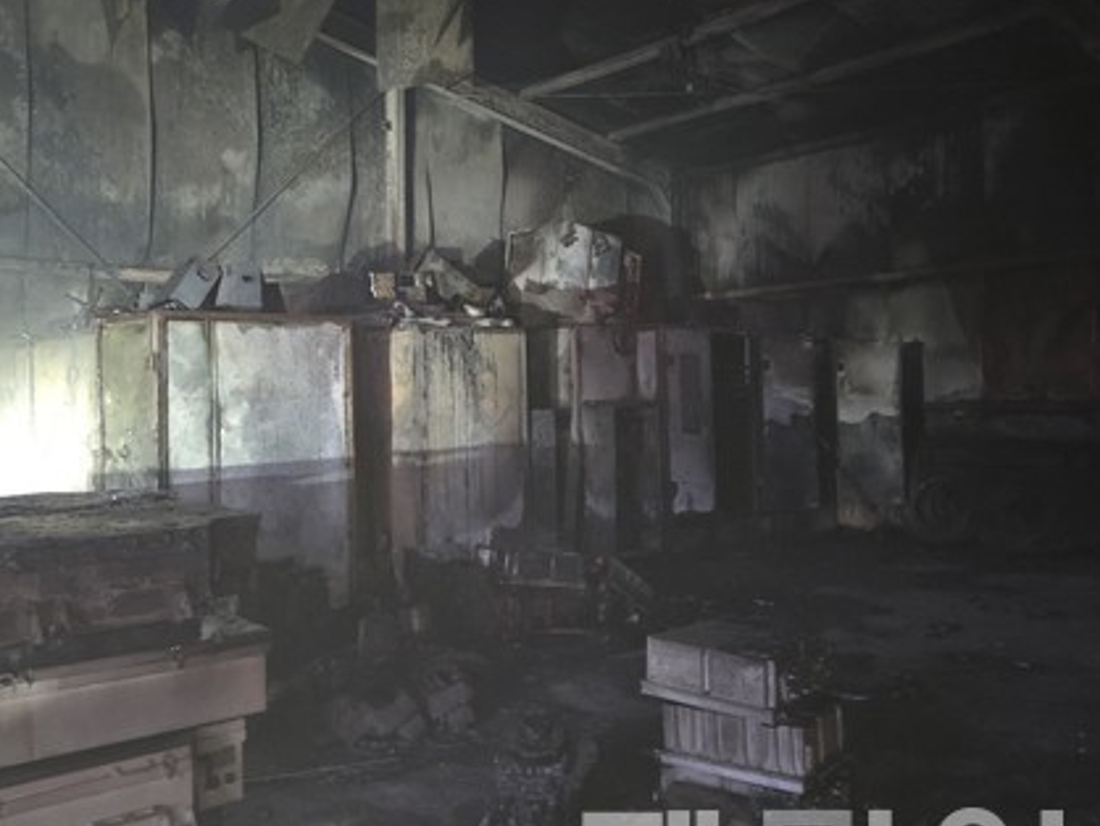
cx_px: 489
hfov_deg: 55.2
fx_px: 1049
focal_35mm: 33
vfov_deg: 43.0
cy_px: 387
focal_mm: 5.4
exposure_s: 1/8
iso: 6400
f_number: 1.8
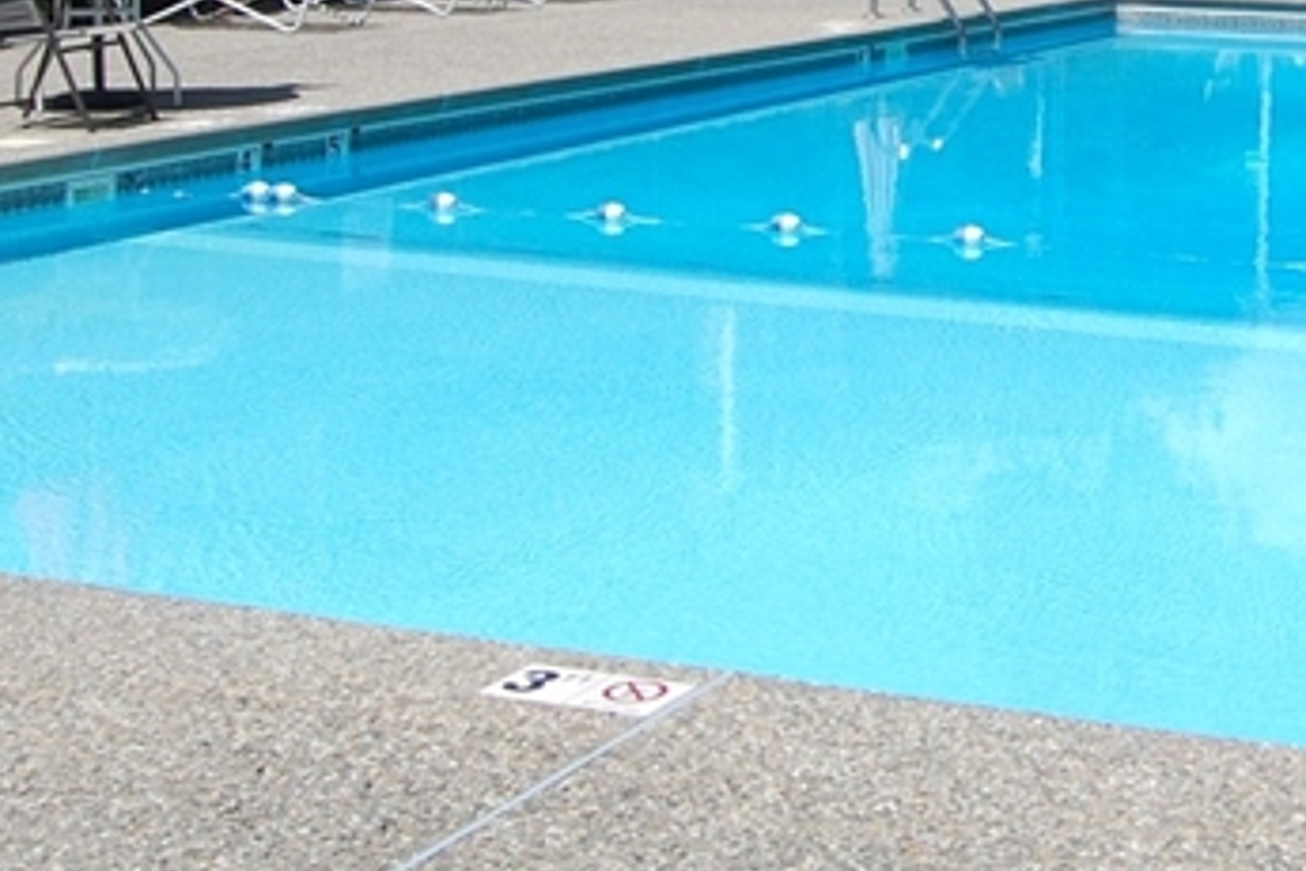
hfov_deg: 24.5
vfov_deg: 16.4
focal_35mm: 80
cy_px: -138
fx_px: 2902
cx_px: 1223
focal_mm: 18
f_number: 9
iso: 200
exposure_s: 1/320
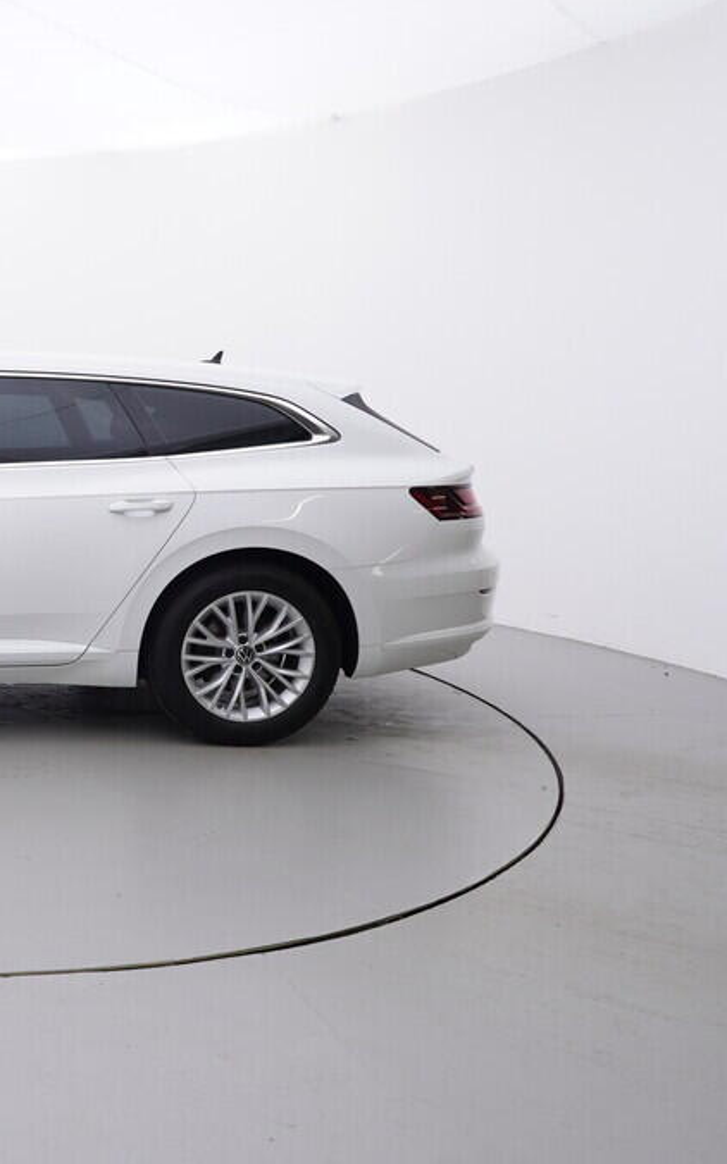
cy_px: 582
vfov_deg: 55.6
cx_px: -152
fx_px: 1103
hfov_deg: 30.7
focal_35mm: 35
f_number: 5
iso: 200
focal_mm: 15
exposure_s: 1/80
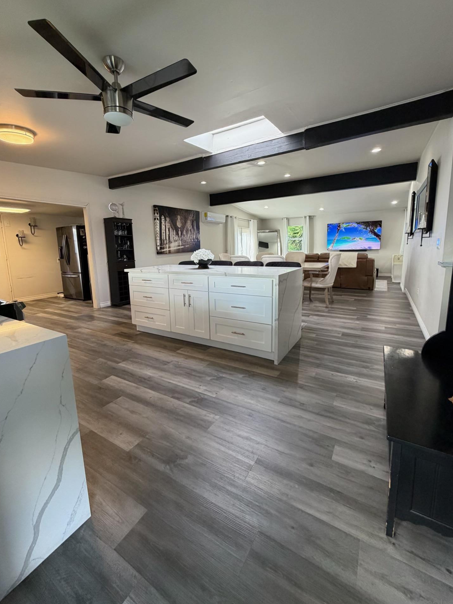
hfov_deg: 81.8
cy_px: 288
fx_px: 262
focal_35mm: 15
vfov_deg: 98.1
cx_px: 223
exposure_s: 1/60
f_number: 2.2
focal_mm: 2.22
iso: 200
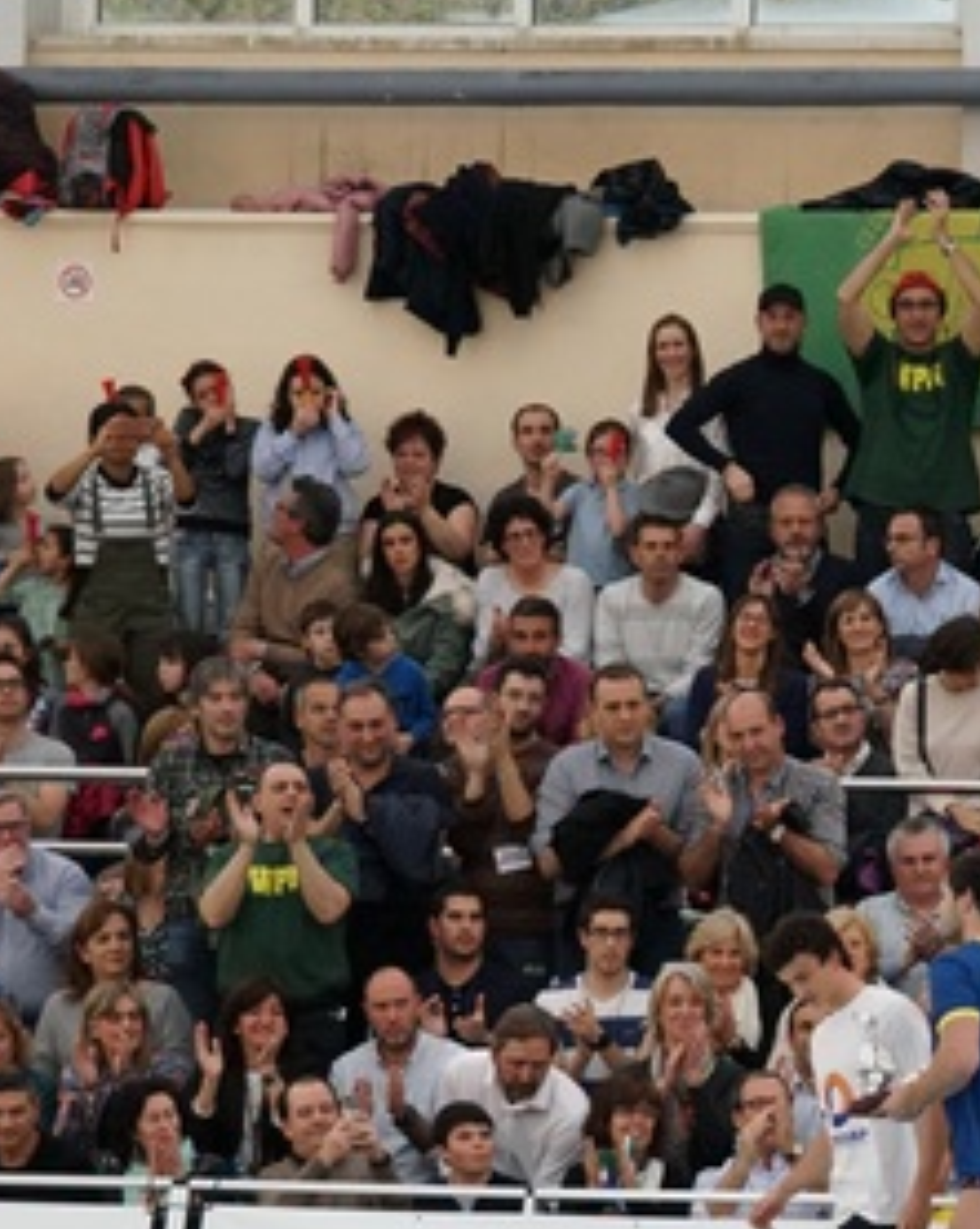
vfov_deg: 6.8
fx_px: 10350
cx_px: 1140
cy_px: 976
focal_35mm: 285
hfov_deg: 5.4
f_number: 4.5
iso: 1600
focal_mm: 70
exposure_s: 1/320
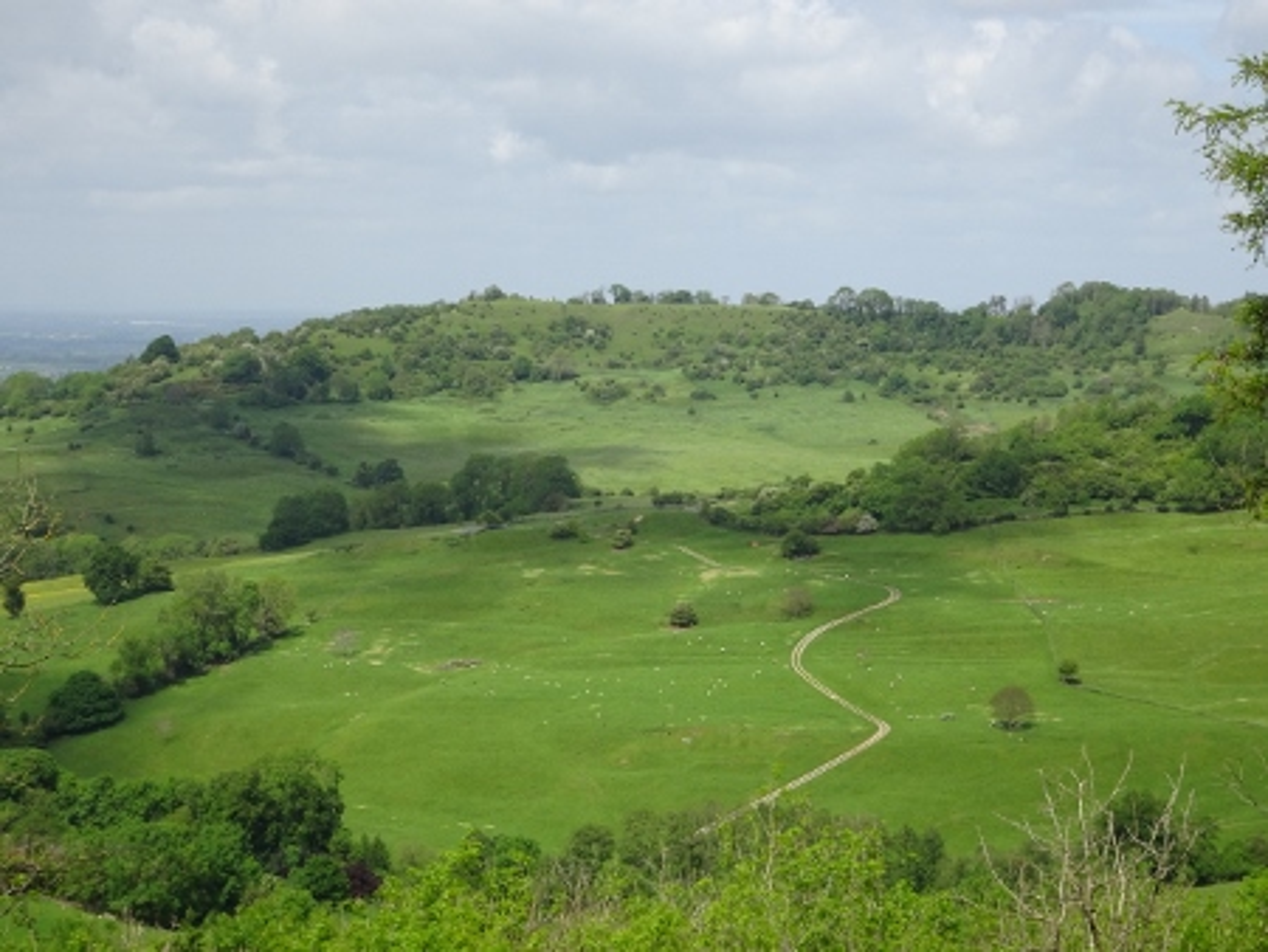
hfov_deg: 24.4
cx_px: 634
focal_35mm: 80
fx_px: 2932
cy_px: 476
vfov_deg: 18.5
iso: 80
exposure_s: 1/400
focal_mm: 13.69
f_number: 5
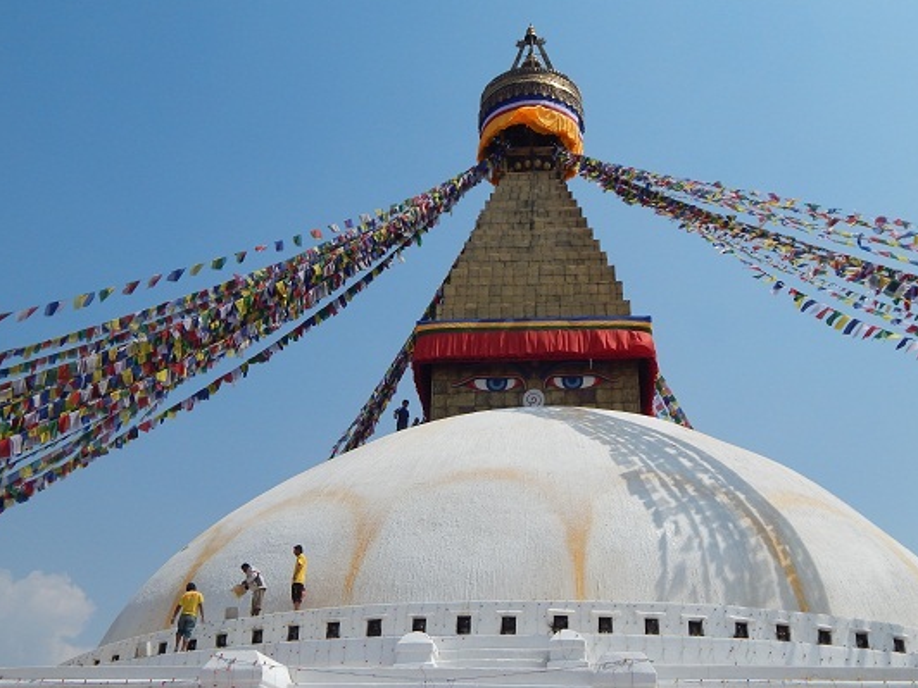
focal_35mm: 40
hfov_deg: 46.8
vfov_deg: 36.0
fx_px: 1061
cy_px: 350
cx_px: 466
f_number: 6.9
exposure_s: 1/800
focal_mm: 6.8
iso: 125
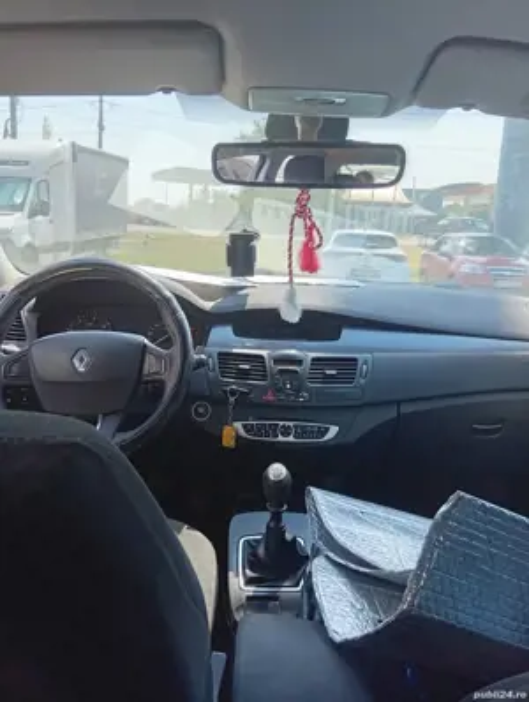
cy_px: 351
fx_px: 548
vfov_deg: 65.2
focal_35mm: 27
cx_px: 264
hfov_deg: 51.5
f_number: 1.8
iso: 50
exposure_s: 1/152
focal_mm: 3.84
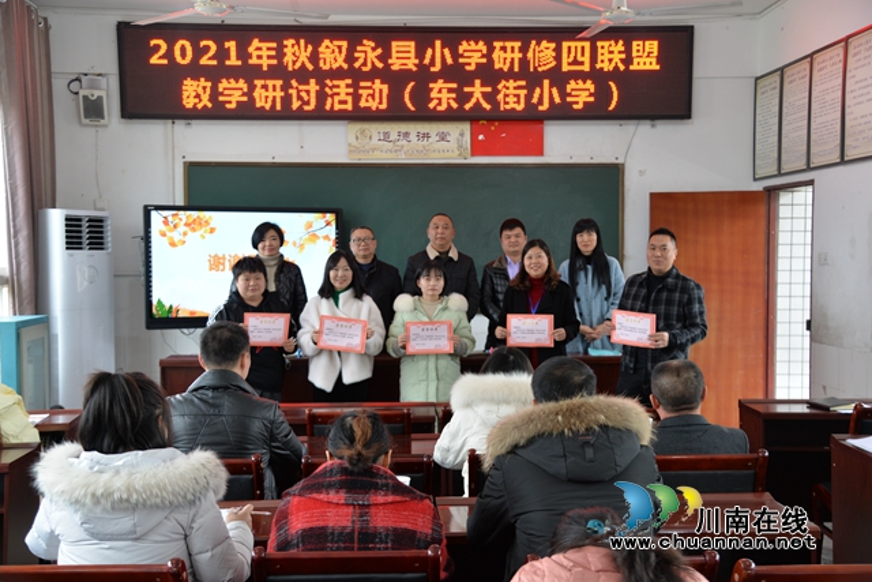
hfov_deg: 44.5
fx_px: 1066
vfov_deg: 30.5
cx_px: 436
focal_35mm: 44
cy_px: 291
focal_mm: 44
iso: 720
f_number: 4
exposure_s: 1/60
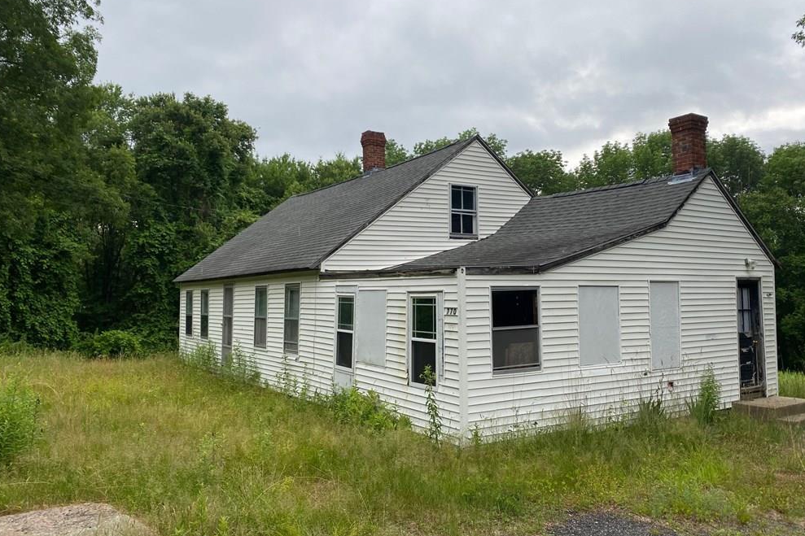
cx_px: 411
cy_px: 249
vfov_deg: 46.4
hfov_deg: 65.5
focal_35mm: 28
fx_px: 626
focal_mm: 4.25
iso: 32
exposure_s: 1/475
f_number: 1.8
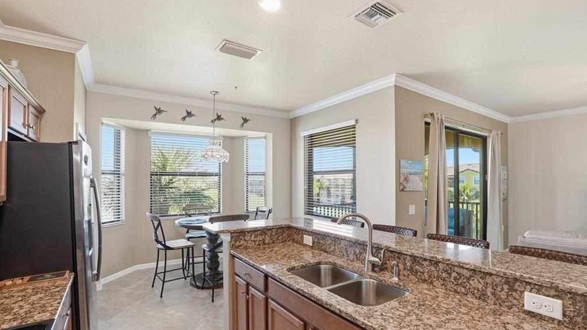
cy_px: 181
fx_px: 265
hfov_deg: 95.9
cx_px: 293
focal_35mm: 17
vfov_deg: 63.7
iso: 200
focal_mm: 16
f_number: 9
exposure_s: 1/40
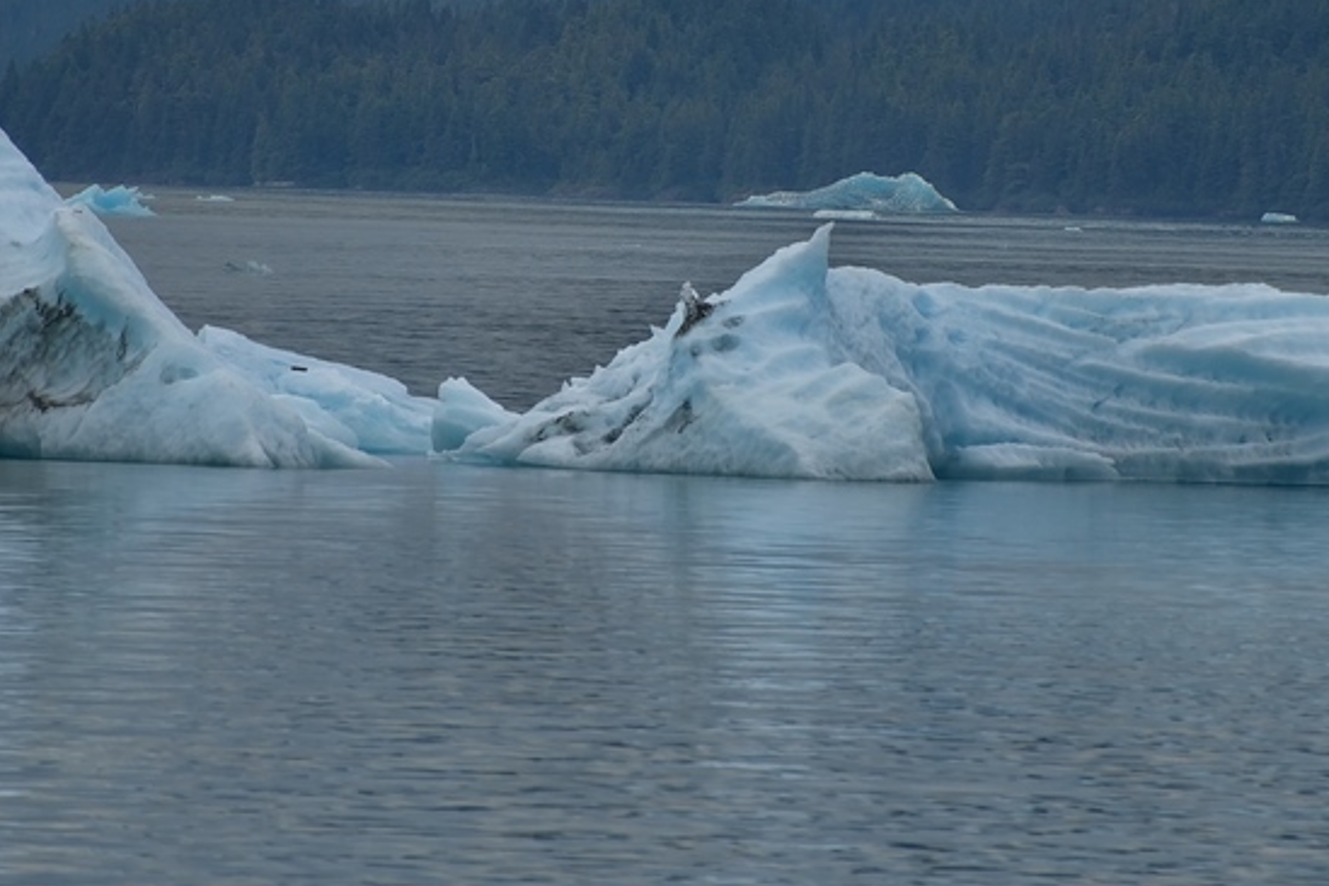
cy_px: 271
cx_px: 649
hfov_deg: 2.9
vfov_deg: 2.0
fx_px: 25840
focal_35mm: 700
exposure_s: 1/640
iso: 160
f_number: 5.6
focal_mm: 300
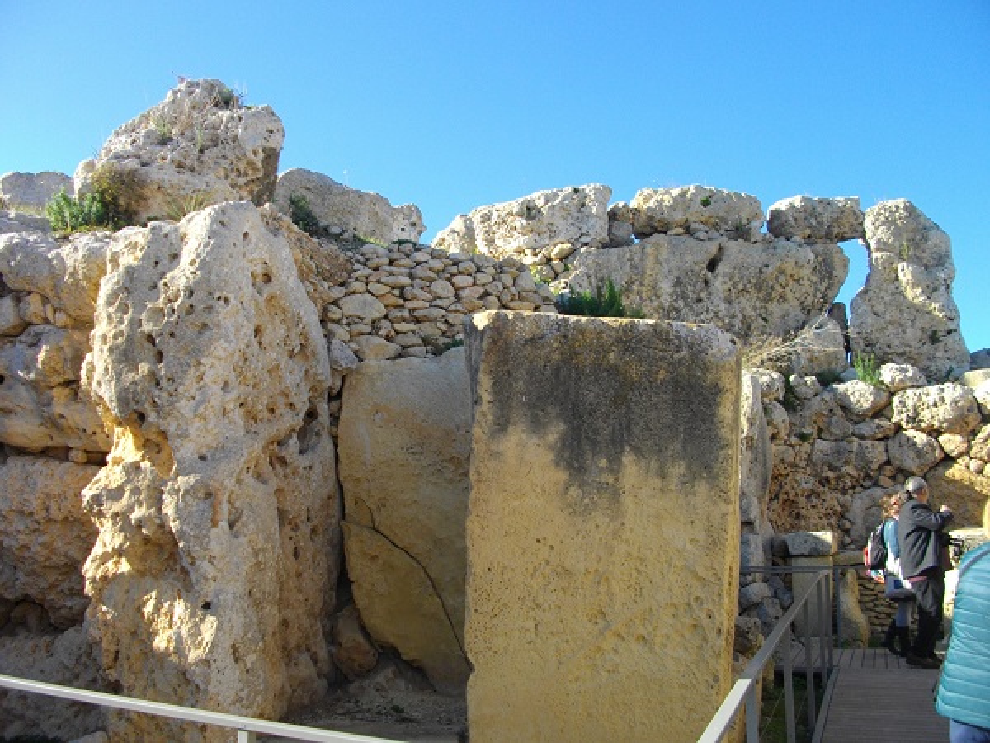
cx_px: 495
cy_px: 372
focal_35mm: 31
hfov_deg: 58.4
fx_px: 887
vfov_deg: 45.4
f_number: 8.8
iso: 100
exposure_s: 1/60
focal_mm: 5.7
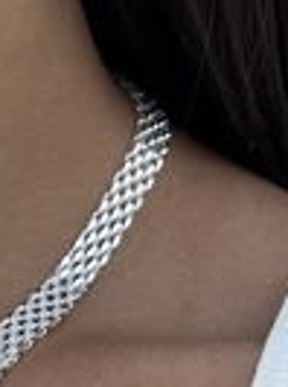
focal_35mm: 209
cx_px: -268
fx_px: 2330
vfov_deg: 9.4
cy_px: 423
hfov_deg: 6.9
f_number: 1.6
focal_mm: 5.96
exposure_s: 1/568
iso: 32
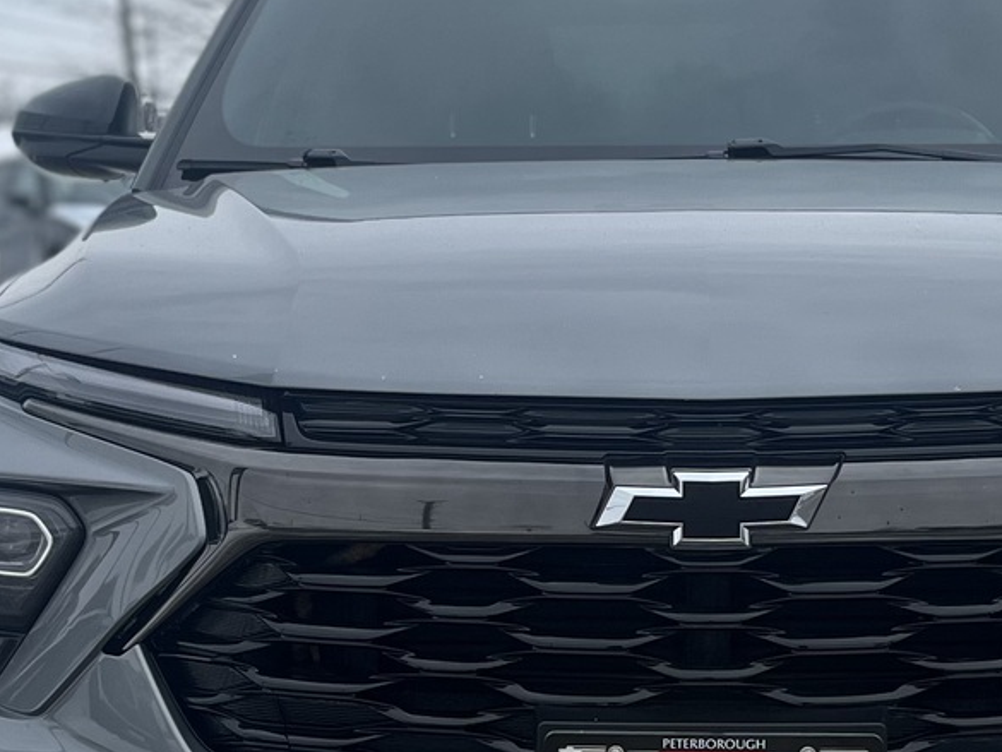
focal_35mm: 91
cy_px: 560
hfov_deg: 21.5
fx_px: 2635
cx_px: 599
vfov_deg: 16.2
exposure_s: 1/3311
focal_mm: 5.1
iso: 50
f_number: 1.6
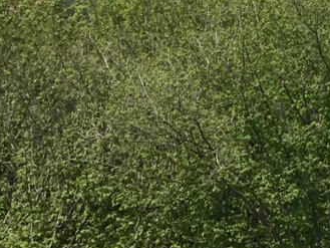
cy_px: -151
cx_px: 654
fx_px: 1211
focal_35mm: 127
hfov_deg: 13.4
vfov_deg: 11.1
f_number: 2.2
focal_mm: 4.15
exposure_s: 1/2475
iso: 32
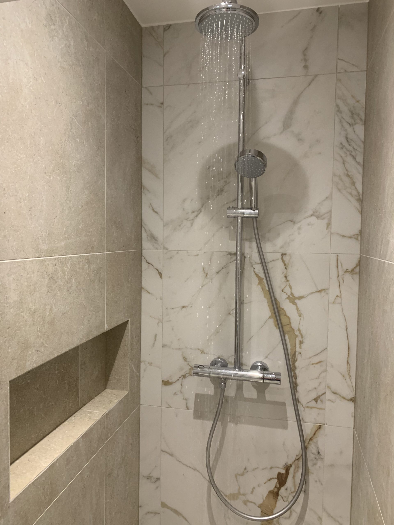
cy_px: 262
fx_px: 395
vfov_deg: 67.3
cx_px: 197
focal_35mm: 26
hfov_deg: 53.1
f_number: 1.8
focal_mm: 4.25
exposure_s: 1/60
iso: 160
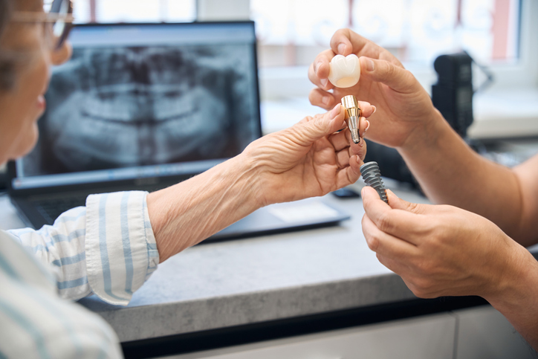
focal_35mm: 60
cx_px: 269
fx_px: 891
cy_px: 180
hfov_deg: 33.6
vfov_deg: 22.8
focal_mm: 59.6
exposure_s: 1/250
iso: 500
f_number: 2.8
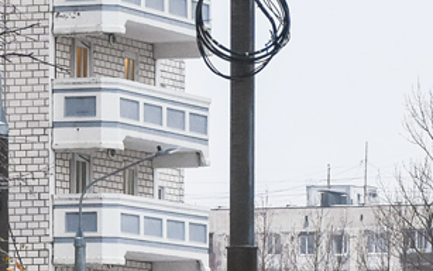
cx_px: 336
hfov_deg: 7.3
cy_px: 447
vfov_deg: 4.5
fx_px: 3387
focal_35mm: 287
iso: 1000
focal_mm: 48
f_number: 5.6
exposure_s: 1/100
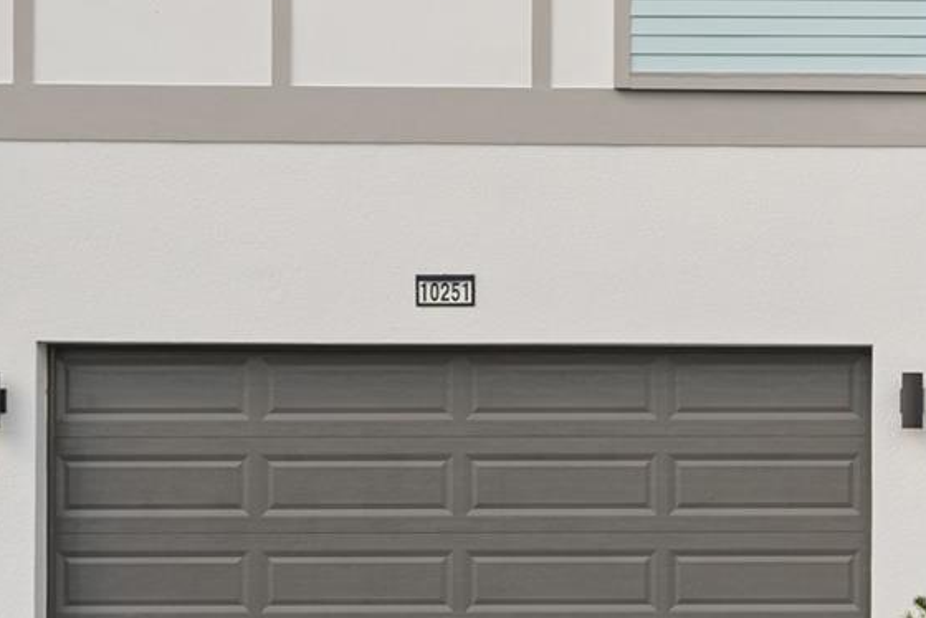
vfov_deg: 13.6
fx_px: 2573
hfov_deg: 19.9
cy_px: 36
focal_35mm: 100
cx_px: 890
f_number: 5
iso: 80
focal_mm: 35
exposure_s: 1/400
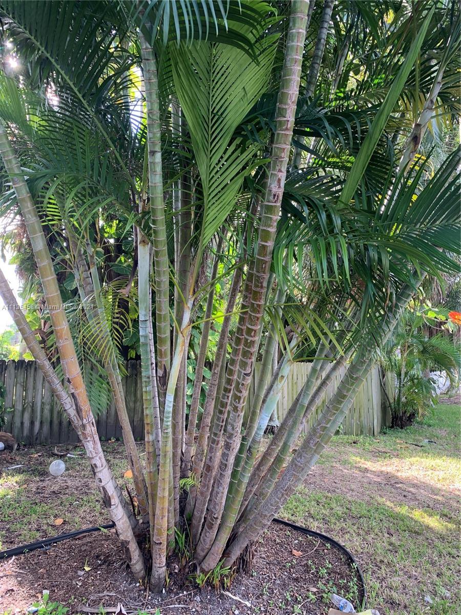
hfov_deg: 53.1
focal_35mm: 26
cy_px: 308
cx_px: 230
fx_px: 462
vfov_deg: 67.3
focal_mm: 4.25
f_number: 1.8
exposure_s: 1/121
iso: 40
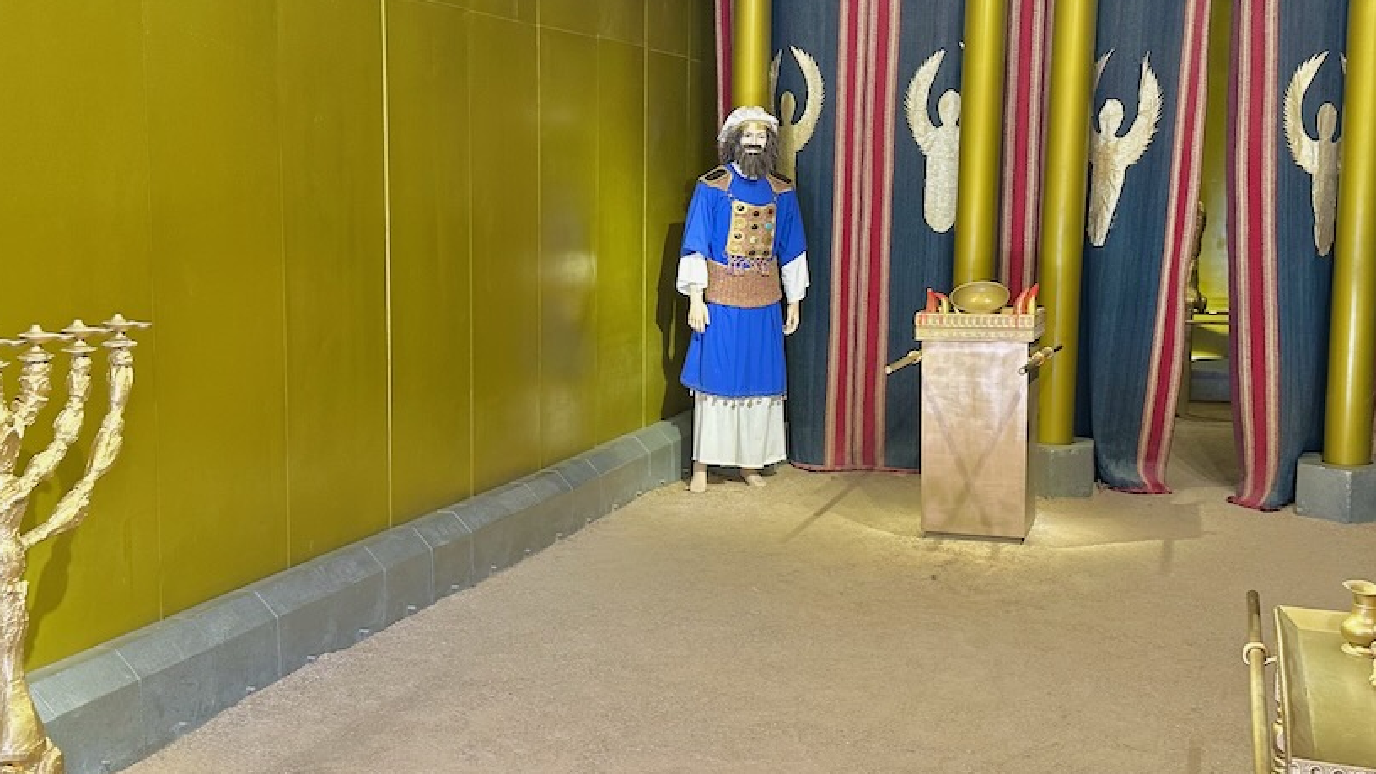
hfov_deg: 49.4
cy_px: 359
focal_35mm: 41
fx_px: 1496
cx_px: 678
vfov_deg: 29.0
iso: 160
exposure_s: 1/50
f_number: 1.78
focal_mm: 6.86
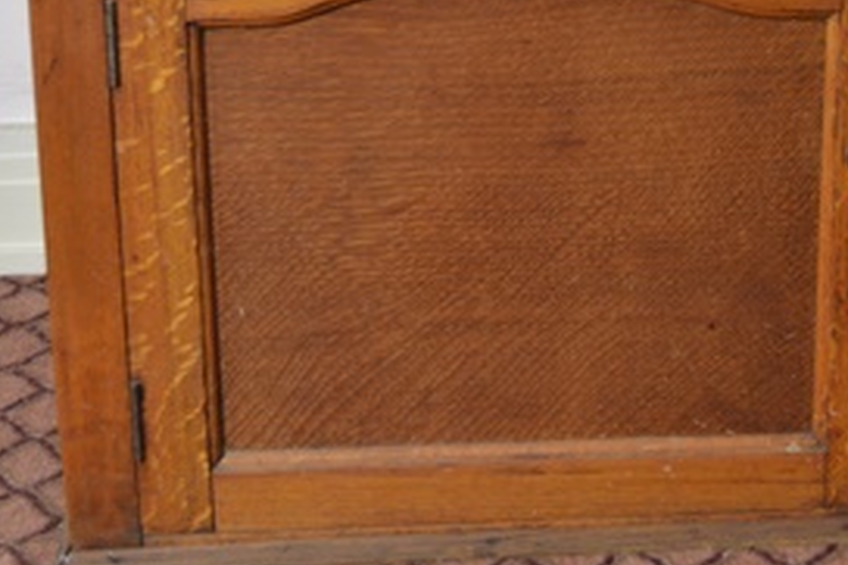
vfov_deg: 12.8
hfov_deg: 19.2
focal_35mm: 106
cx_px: 624
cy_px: 34
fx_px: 2495
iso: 1100
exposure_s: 1/30
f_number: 4.8
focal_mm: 32
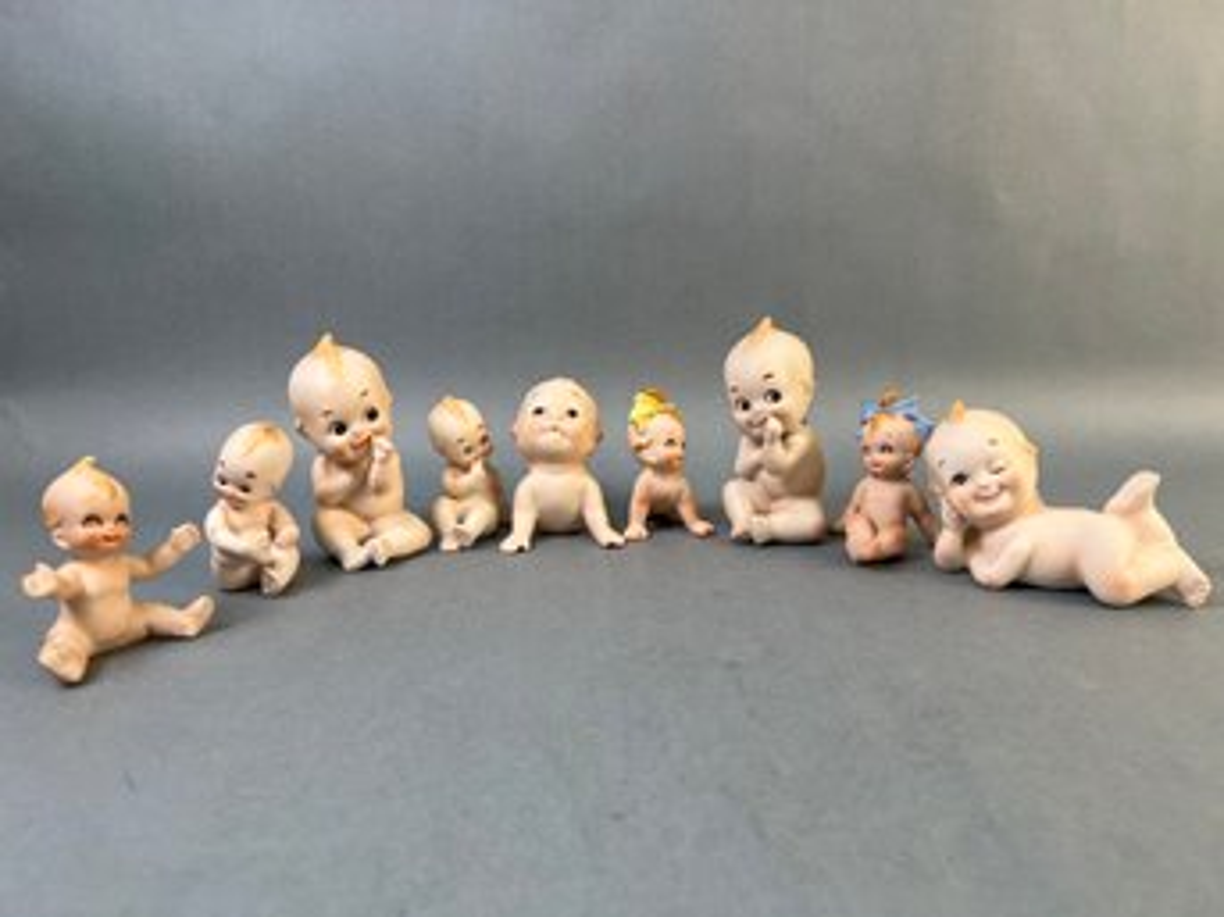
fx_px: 919
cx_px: 612
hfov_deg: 67.3
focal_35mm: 26
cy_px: 458
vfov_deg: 53.0
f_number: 1.5
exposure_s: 1/120
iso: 40
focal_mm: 5.7
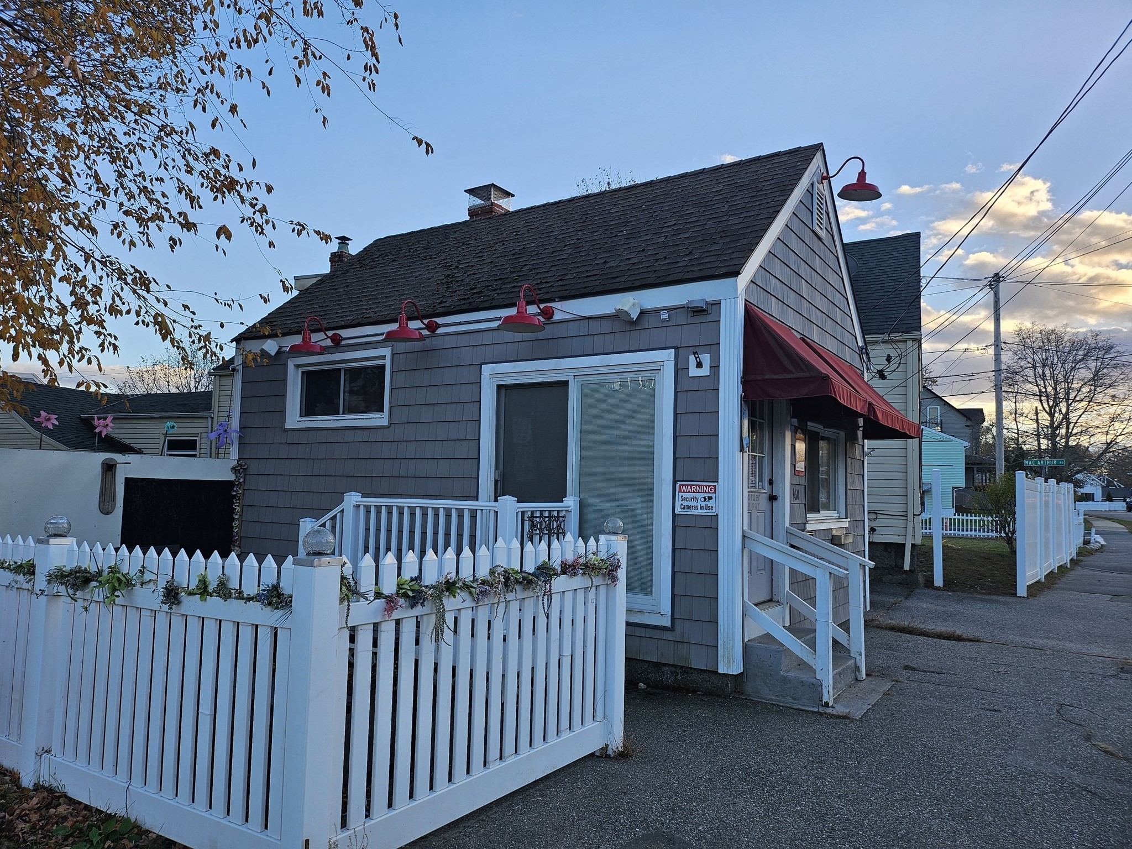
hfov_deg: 71.6
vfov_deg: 56.8
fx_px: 785
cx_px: 566
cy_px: 424
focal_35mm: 24
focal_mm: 5
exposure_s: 1/607
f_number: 1.8
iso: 50
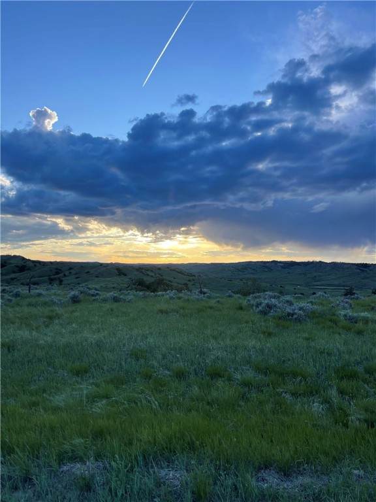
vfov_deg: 69.4
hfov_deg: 54.9
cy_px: 251
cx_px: 188
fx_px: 362
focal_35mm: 25
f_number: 1.6
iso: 32
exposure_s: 1/1087
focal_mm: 5.1
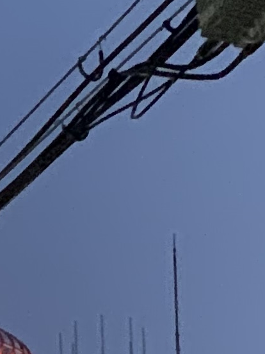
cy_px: 1023
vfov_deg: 5.0
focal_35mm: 380
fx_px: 3879
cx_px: -397
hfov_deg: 3.8
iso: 500
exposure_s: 1/30
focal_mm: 6
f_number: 2.4
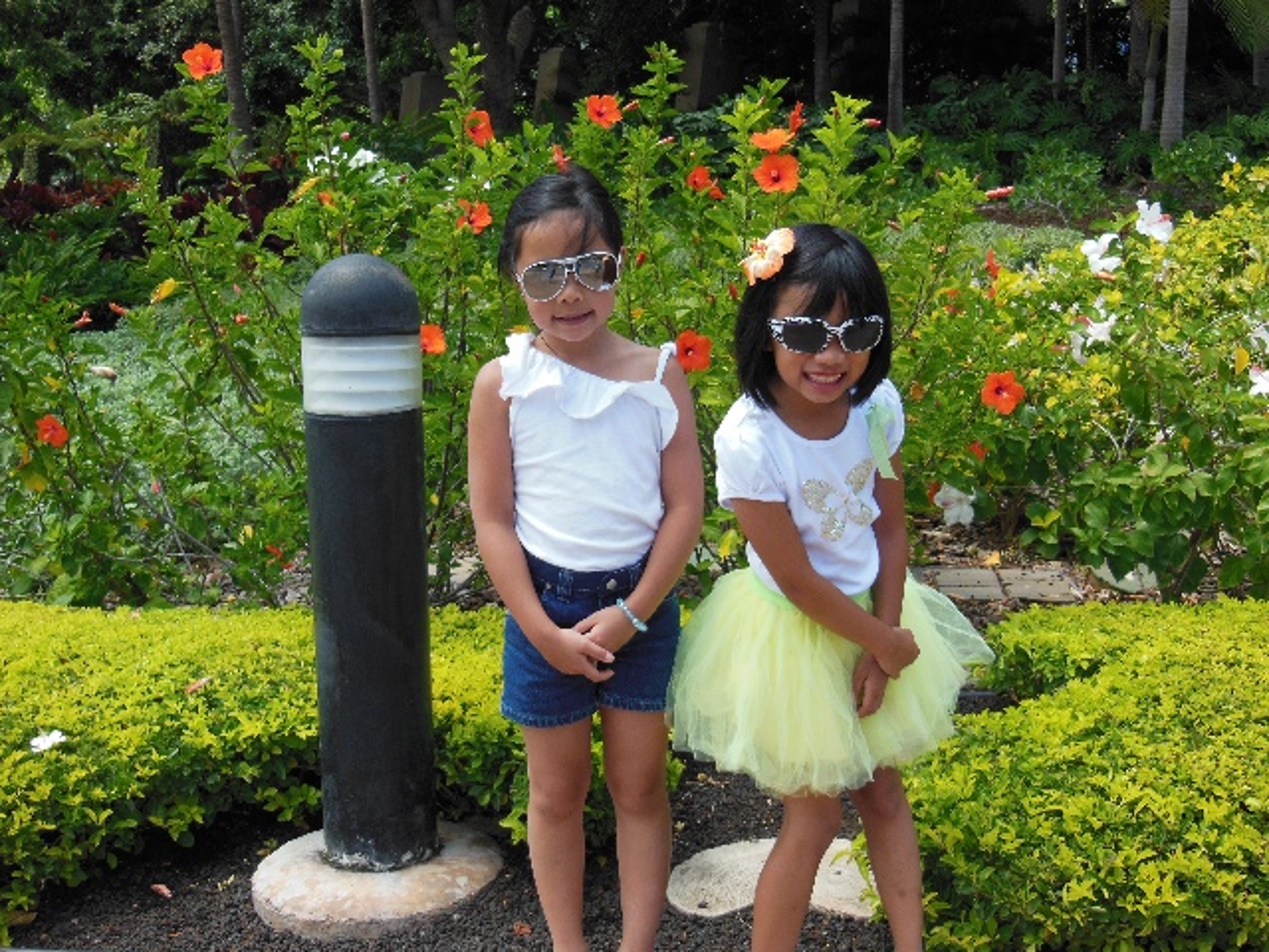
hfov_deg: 42.1
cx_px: 634
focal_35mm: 45
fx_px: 1650
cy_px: 476
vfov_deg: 32.2
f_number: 4.4
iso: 125
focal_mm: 8
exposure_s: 1/320
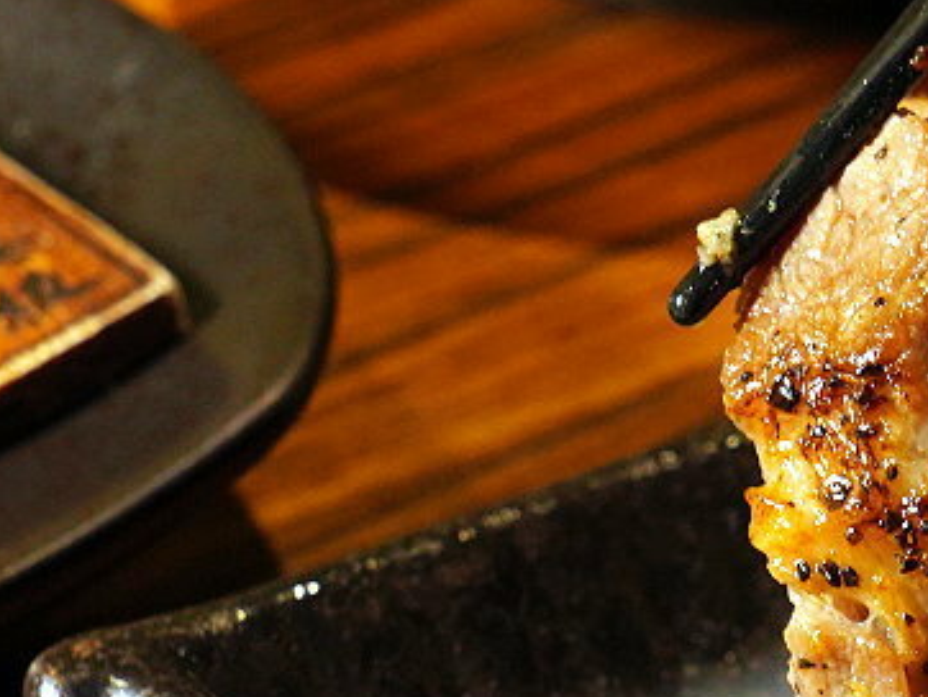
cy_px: 619
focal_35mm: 158
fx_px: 4239
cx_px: 1079
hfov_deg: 12.2
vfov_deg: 9.4
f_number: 13
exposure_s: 1/60
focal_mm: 70
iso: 3200
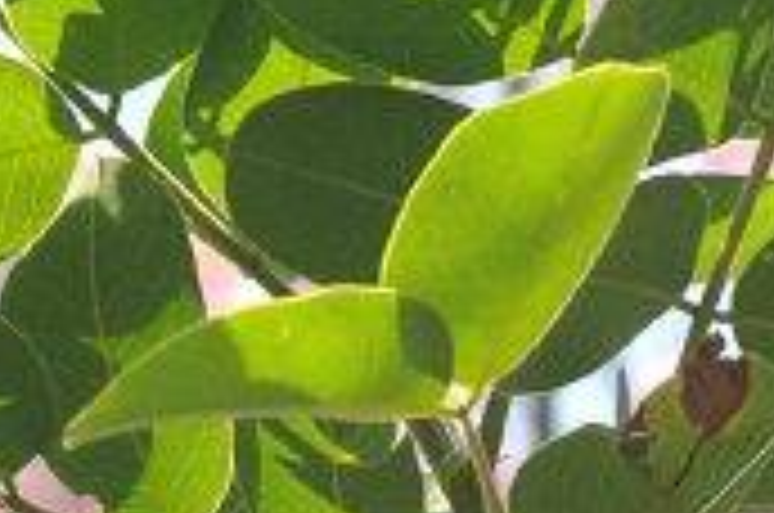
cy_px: 1487
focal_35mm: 567
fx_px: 12168
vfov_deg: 2.4
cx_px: 356
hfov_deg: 3.6
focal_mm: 50
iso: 400
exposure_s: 1/1250
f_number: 7.1
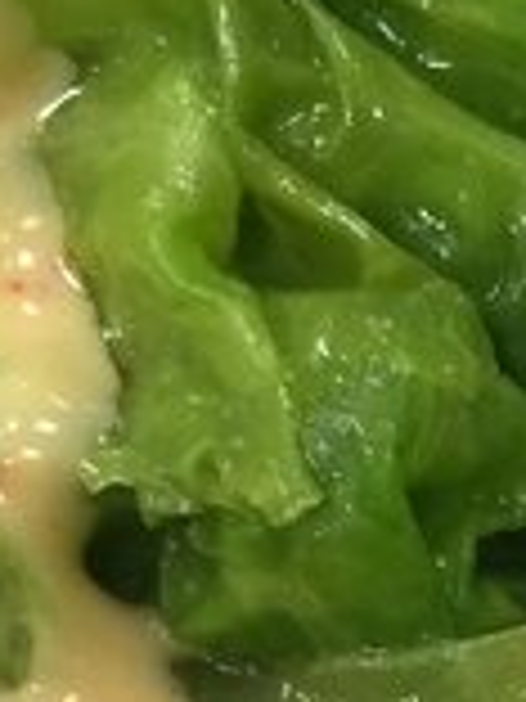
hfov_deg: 9.7
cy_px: 891
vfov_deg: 12.9
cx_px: 728
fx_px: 3019
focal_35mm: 149
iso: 50
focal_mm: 4.15
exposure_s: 1/15
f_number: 2.2
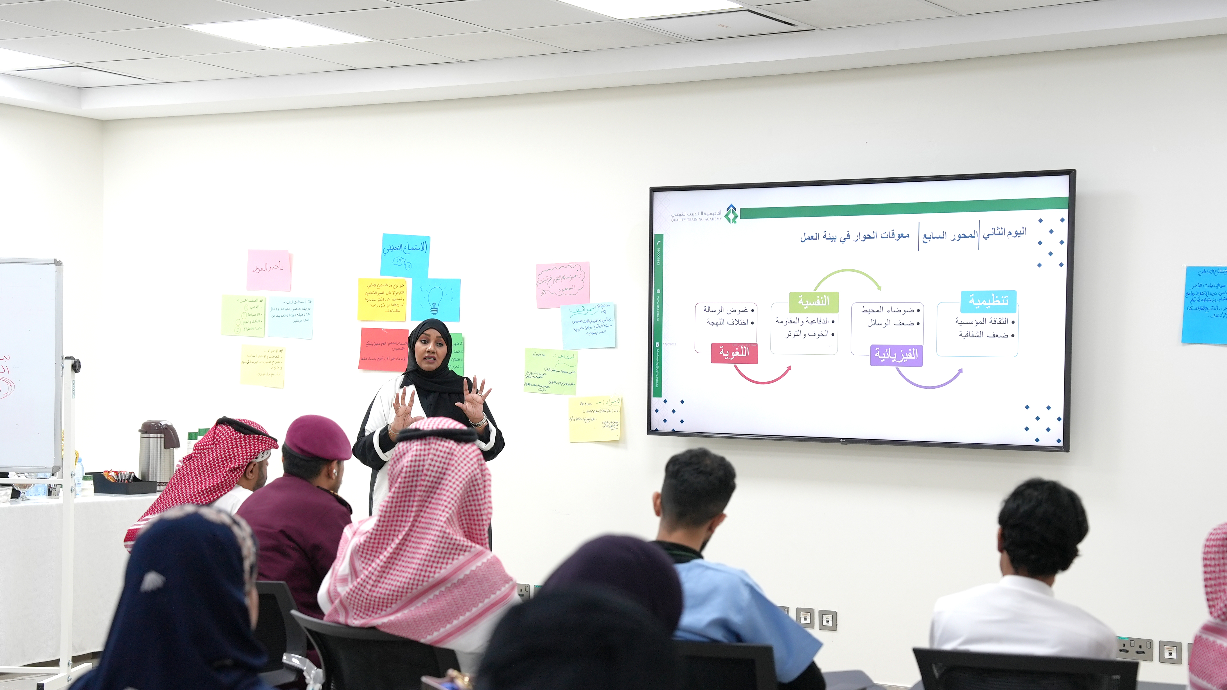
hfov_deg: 34.4
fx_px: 1985
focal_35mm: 61
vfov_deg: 19.7
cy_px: 406
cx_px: 613
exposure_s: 1/160
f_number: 4
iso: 1250
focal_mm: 58
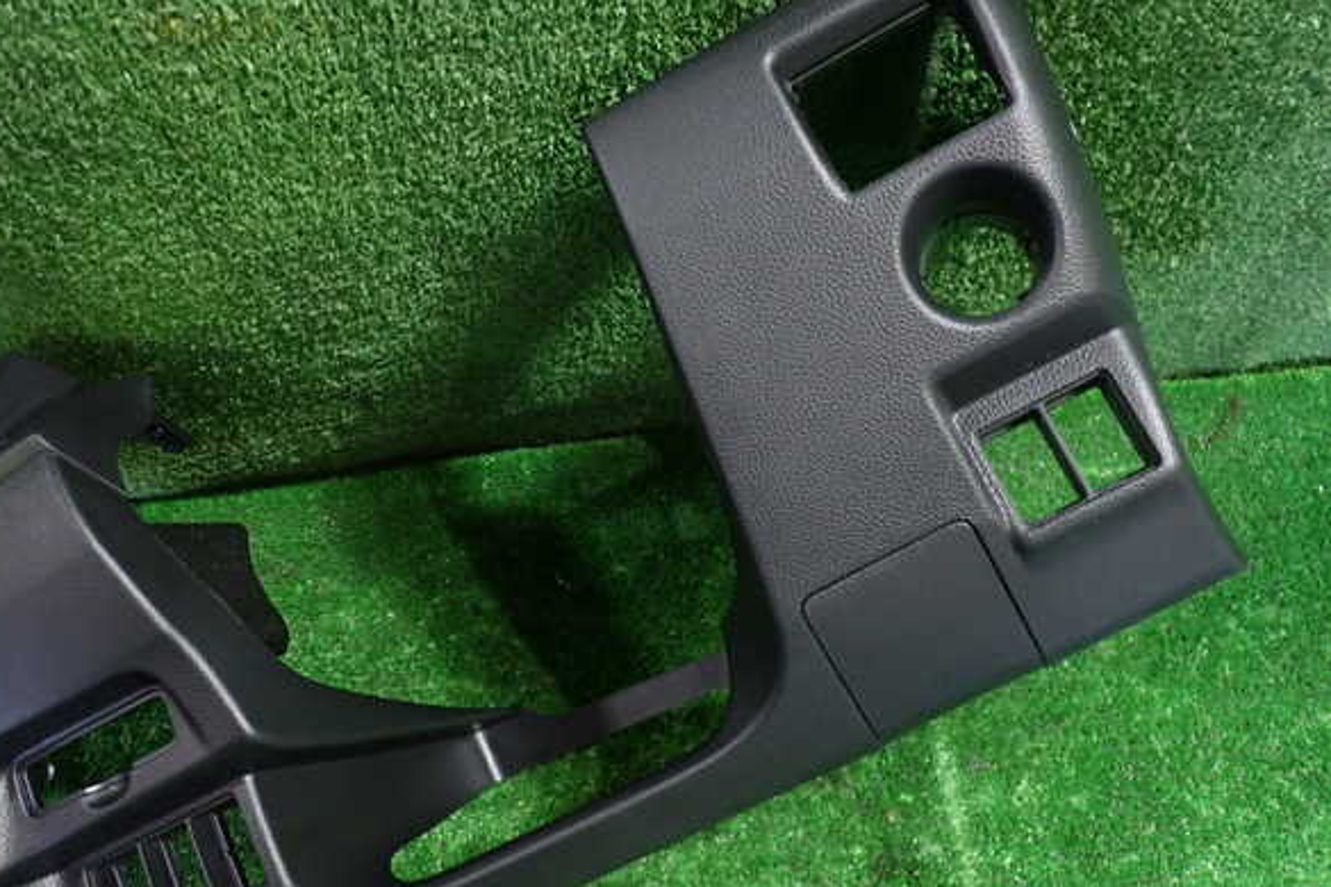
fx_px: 1183
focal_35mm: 32
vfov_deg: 41.1
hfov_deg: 58.7
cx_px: 655
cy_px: 437
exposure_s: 1/30
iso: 400
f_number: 2.3
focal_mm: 5.4
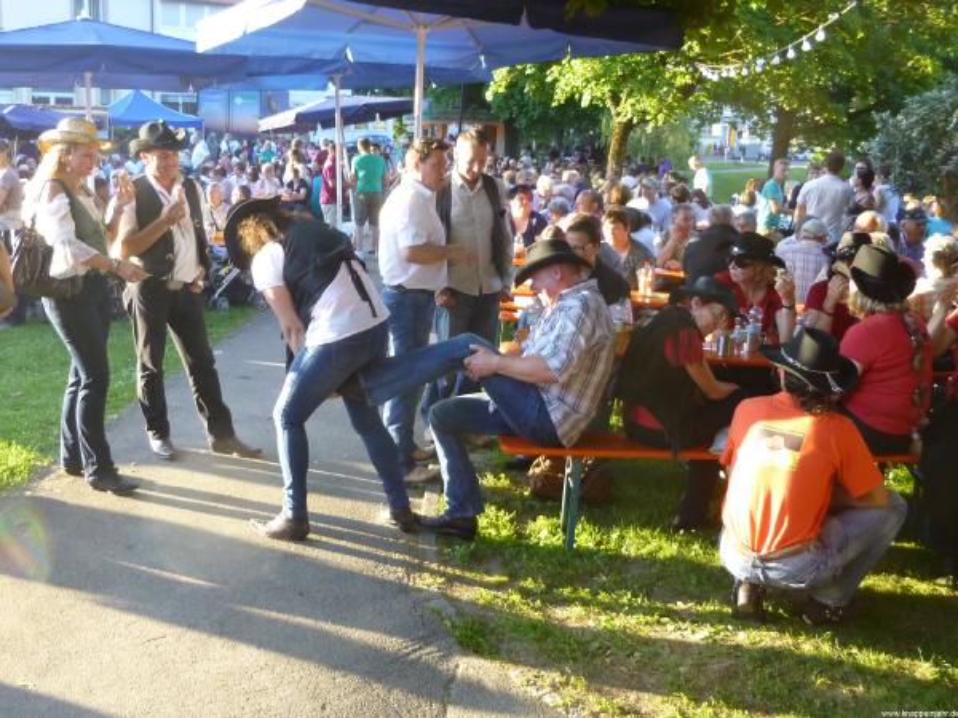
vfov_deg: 54.9
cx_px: 479
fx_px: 692
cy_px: 359
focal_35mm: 25
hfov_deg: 69.4
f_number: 3.1
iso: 160
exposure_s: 1/60
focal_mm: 4.5
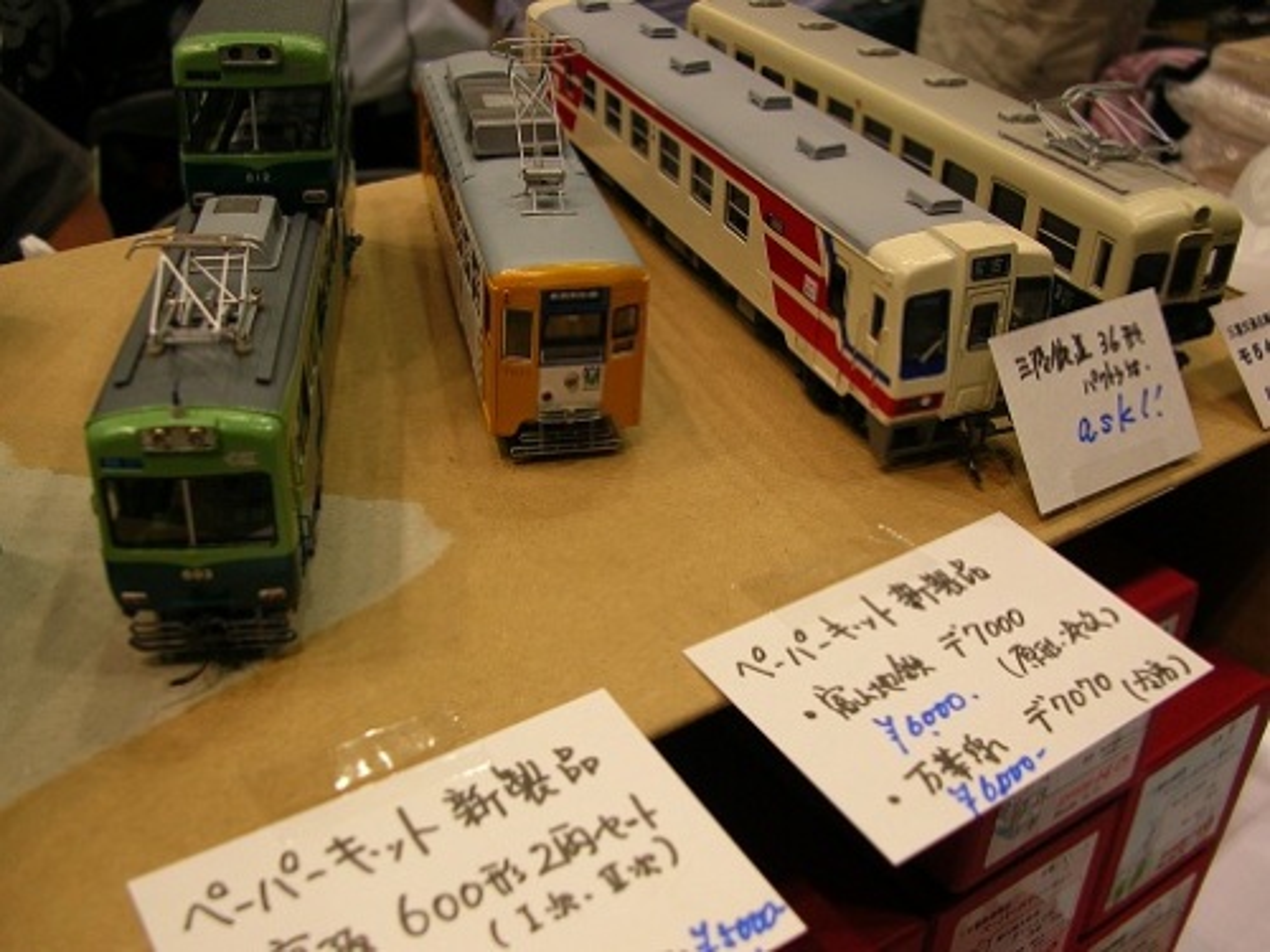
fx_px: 1284
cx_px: 635
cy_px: 476
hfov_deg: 52.6
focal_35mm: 35
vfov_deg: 40.7
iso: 50
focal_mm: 5.8
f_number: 2.8
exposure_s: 1/35.1
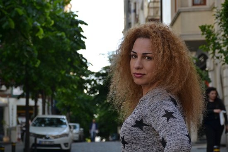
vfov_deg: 14.7
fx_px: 589
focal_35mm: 93
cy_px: 76
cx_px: 114
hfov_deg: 21.9
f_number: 5.6
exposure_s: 1/500
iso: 400
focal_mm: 62
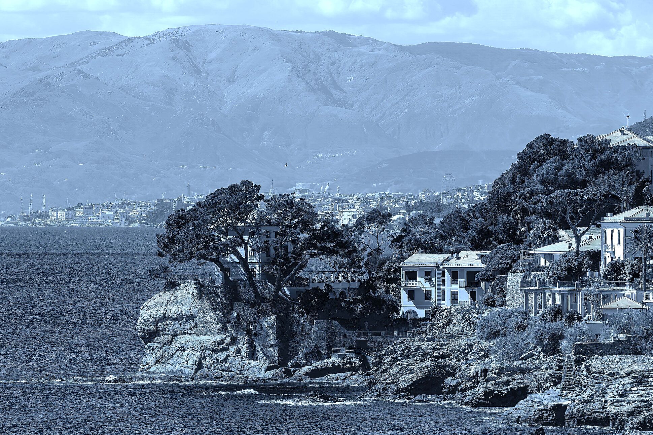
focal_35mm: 371
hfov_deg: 5.6
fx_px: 6729
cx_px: 259
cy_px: 240
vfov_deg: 3.7
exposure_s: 1/320
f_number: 9
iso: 200
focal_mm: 200
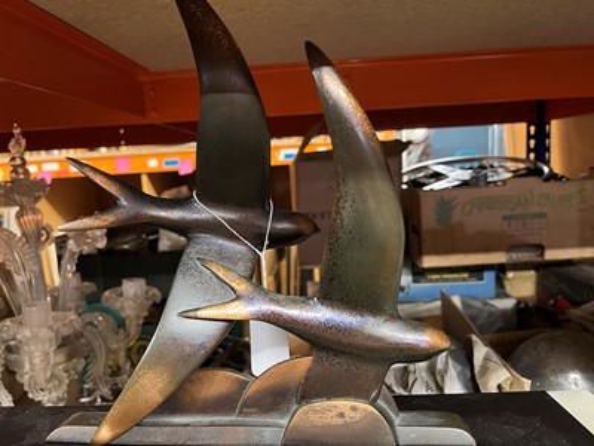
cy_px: 223
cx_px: 297
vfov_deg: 53.1
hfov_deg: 67.3
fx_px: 446
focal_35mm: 26
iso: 400
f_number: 1.6
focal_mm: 5.1
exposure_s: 1/33
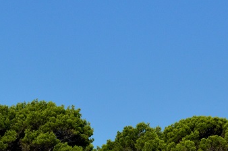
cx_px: 10
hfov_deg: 6.6
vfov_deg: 4.4
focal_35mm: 310
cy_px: 204
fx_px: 1960
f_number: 5.6
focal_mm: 70
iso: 900
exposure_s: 1/8000
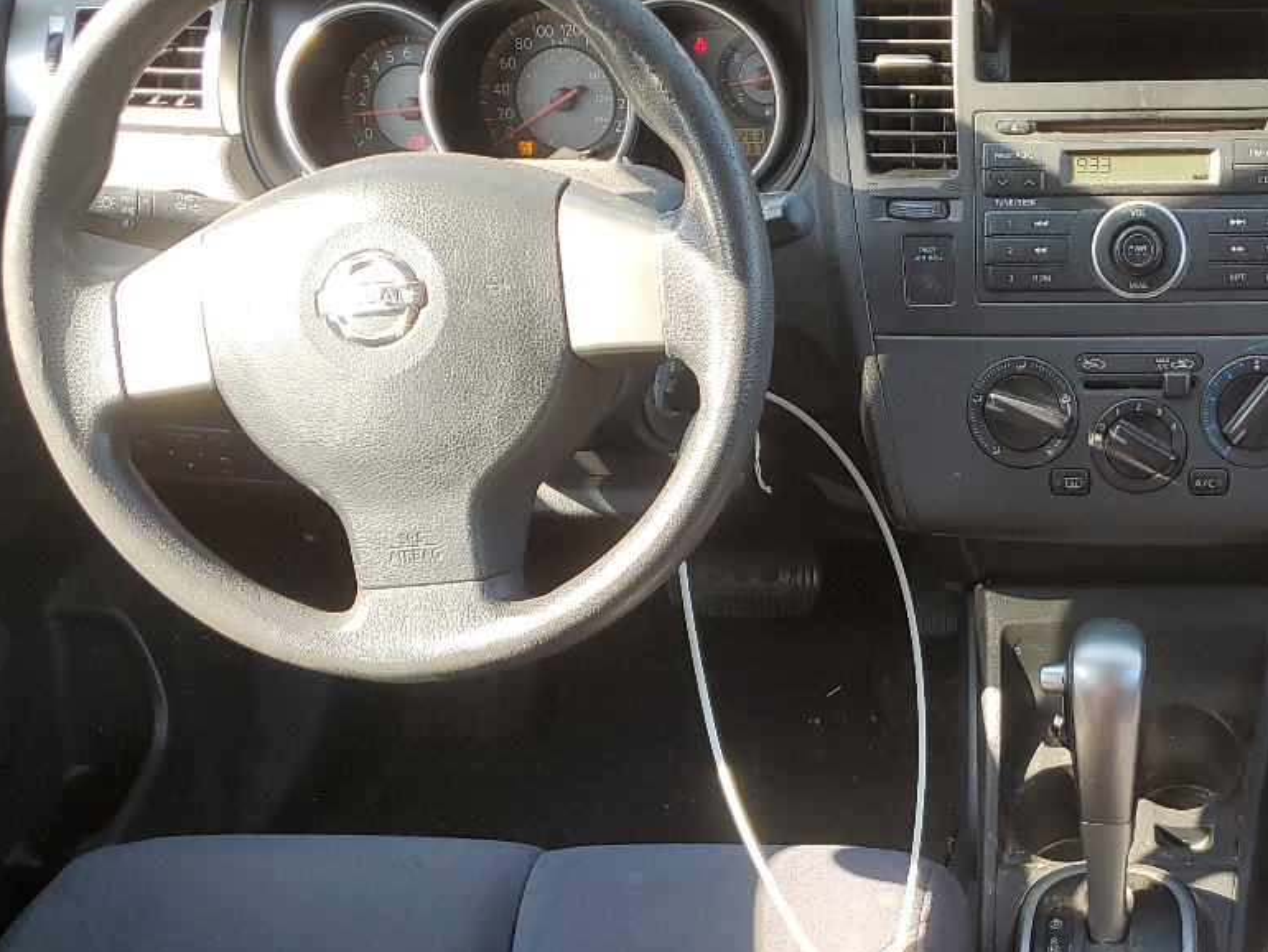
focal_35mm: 54
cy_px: 710
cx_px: 1090
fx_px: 1979
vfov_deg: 26.7
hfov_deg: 34.0
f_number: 1.5
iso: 50
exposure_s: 1/222
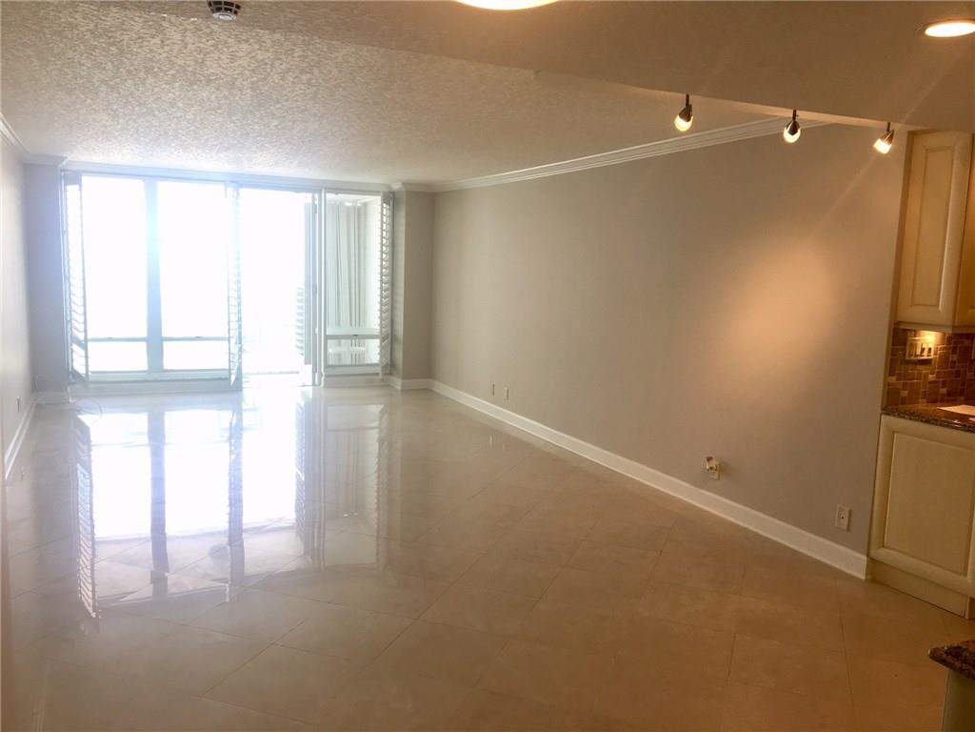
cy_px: 366
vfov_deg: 48.2
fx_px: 817
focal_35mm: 29
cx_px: 488
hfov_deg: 61.7
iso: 25
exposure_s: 1/60
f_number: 2.2
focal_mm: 4.15
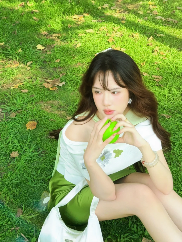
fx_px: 385
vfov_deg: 34.9
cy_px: 116
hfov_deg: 26.6
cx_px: 99
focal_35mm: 55
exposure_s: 1/1715
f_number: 1.78
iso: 64
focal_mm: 6.76
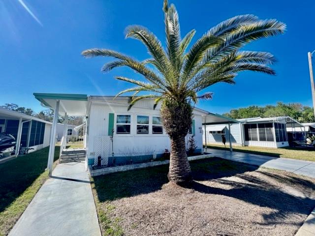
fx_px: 118
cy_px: 118
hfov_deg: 106.2
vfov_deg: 89.9
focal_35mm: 13
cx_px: 158
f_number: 1.8
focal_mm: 1.57
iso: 32
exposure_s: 1/1014
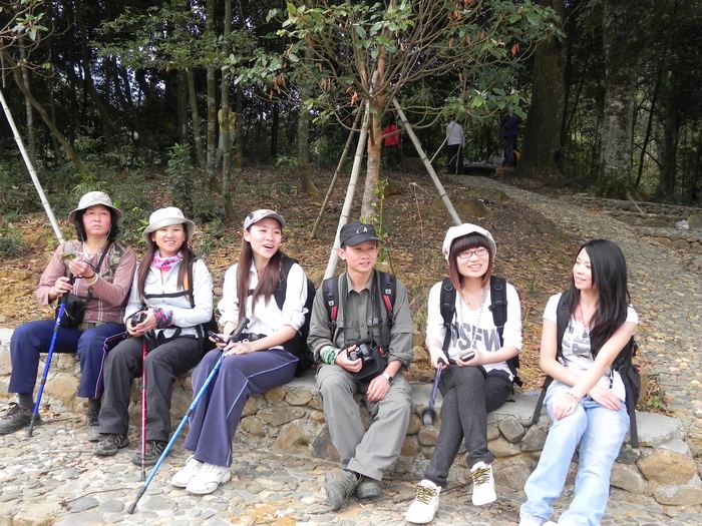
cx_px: 351
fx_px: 669
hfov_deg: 55.4
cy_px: 263
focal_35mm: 33
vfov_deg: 42.9
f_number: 4
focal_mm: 5.9
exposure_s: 1/146
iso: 160
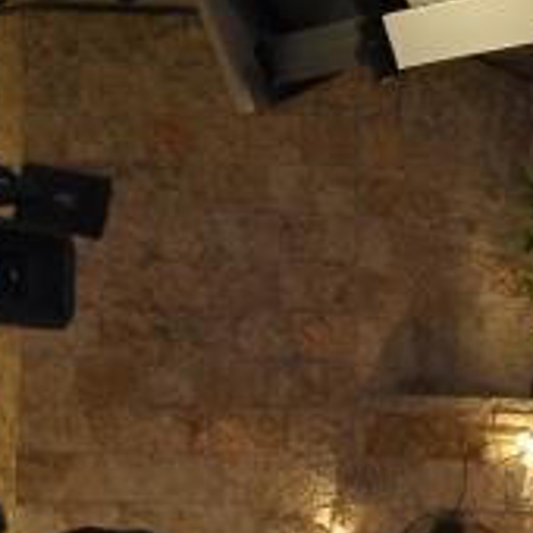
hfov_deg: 10.5
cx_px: 655
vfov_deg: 10.1
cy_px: 933
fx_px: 2857
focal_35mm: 164
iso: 1250
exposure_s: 1/125
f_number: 4.5
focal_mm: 32
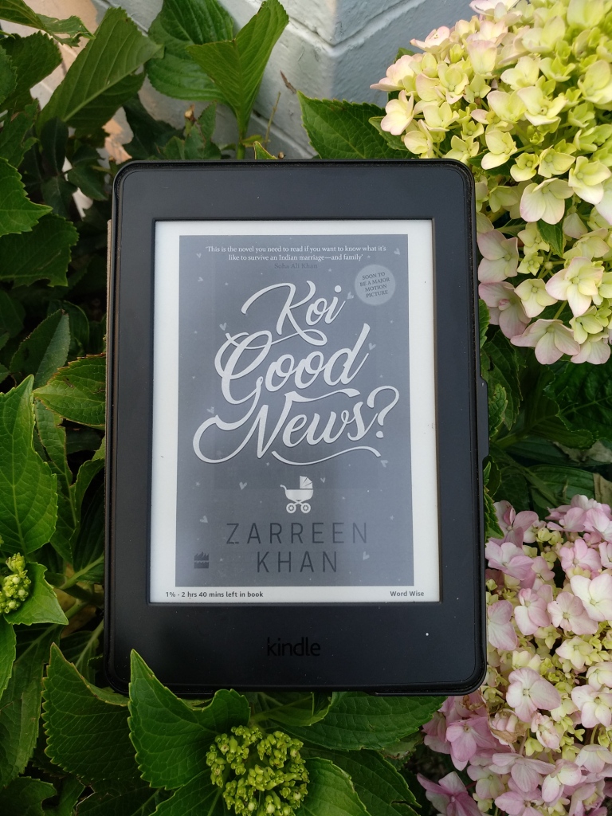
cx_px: 306
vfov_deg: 76.4
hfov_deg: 61.1
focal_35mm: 22
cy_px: 408
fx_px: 519
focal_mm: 3.81
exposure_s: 1/101
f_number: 2.2
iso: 100
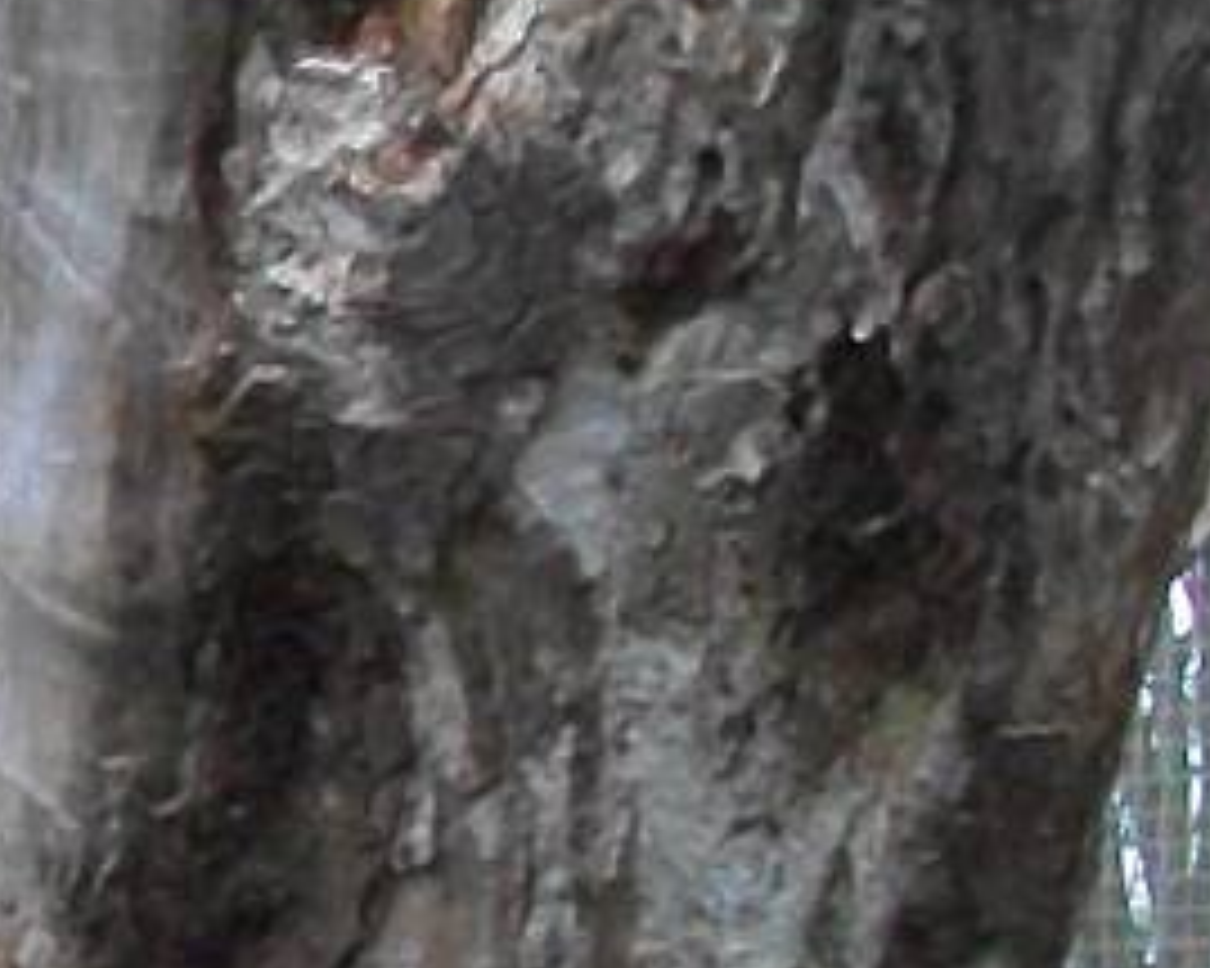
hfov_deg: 9.0
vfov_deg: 8.1
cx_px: -1975
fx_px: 6658
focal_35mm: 186
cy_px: 1477
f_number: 2.9
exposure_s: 1/500
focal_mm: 5.7
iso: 533
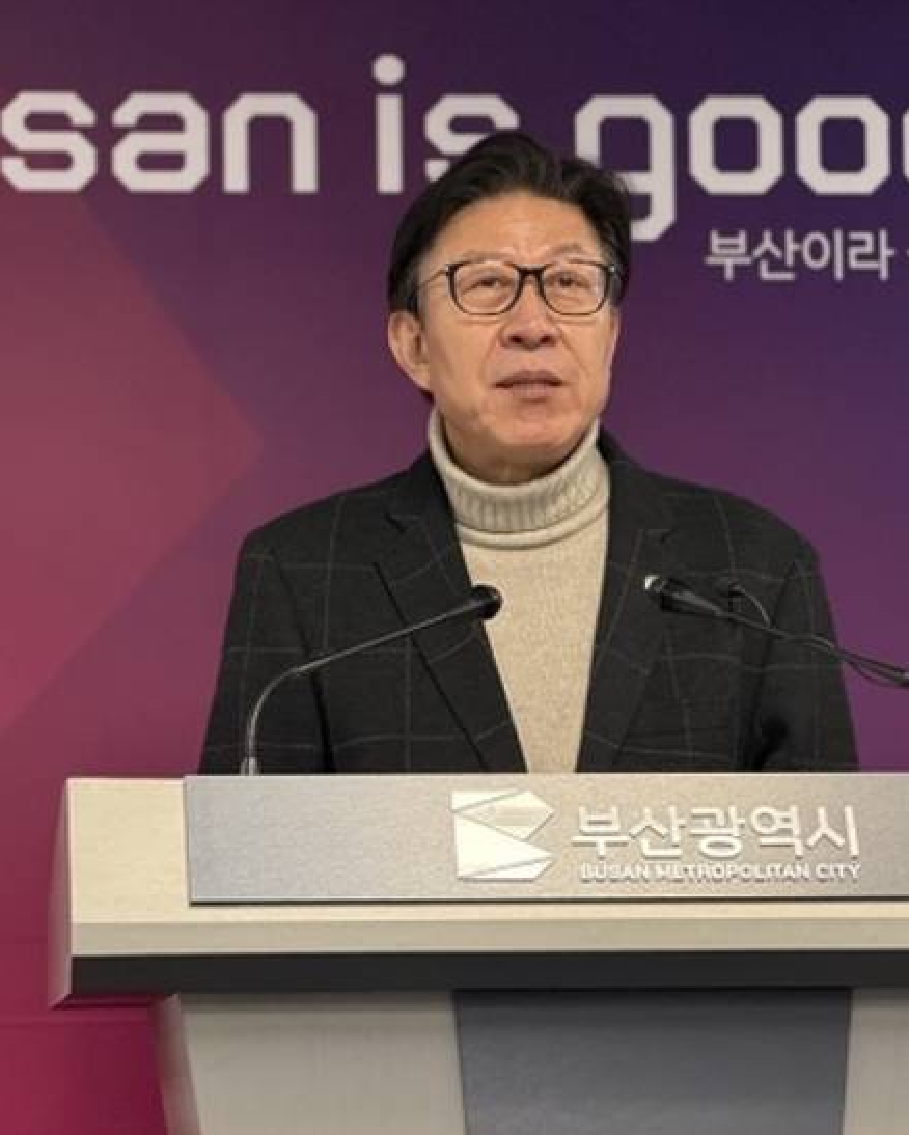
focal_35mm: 131
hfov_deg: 11.8
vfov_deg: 14.7
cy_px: 570
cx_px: 328
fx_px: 4403
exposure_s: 1/60
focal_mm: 16.89
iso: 640
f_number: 2.8
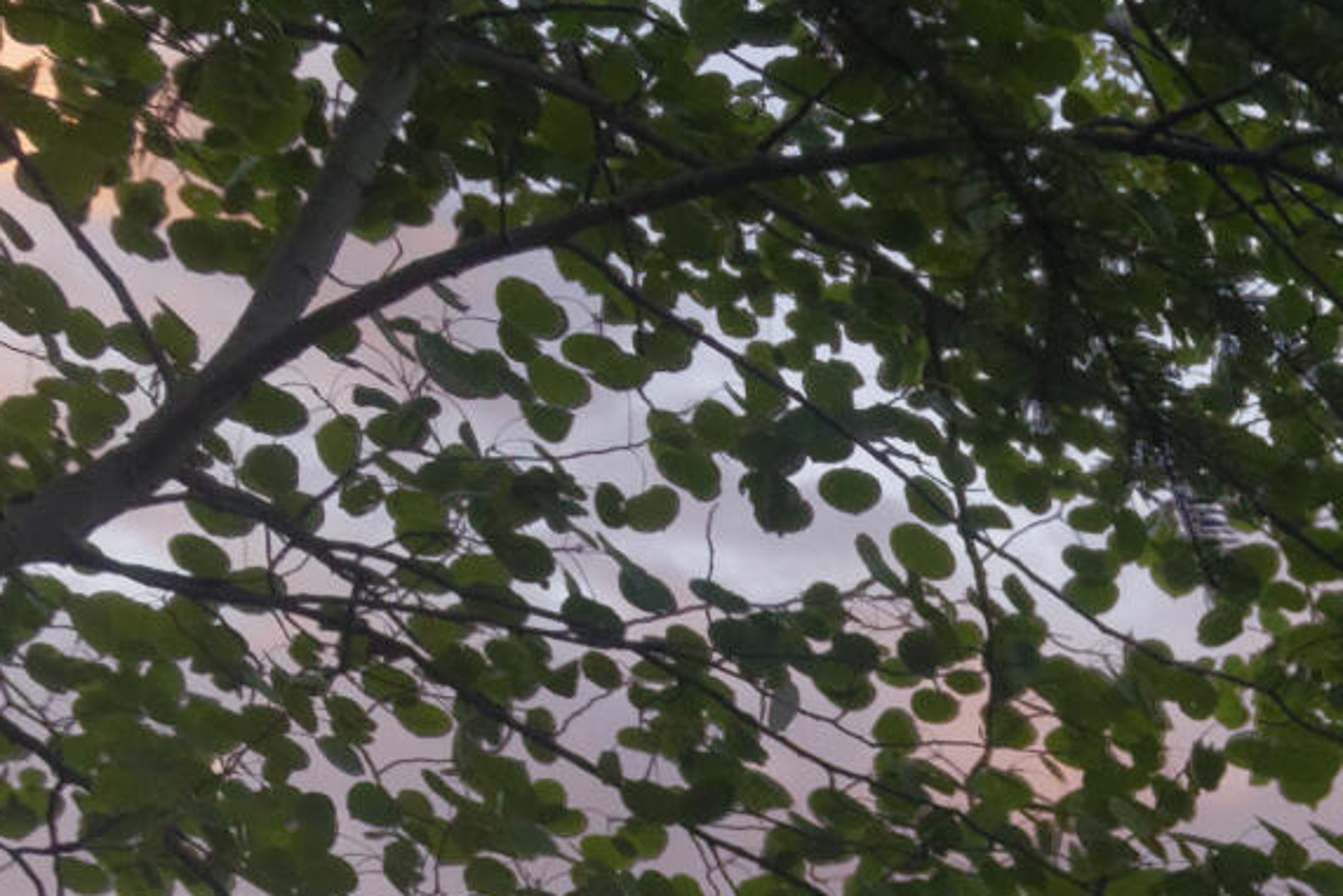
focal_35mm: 126
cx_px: 2933
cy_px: 2321
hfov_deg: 13.3
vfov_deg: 9.4
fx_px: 4701
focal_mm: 24
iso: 1250
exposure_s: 1/50
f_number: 6.3
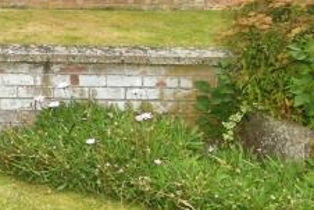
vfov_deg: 19.1
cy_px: -27
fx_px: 593
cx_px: -136
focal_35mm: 68
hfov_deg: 24.3
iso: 800
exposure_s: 1/160
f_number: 7.1
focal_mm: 10
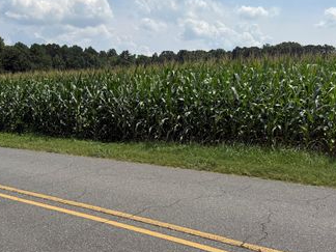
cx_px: 144
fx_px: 359
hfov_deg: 50.0
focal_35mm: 37
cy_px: 135
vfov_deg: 38.6
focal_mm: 6.76
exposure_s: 1/6173
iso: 80
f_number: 1.78
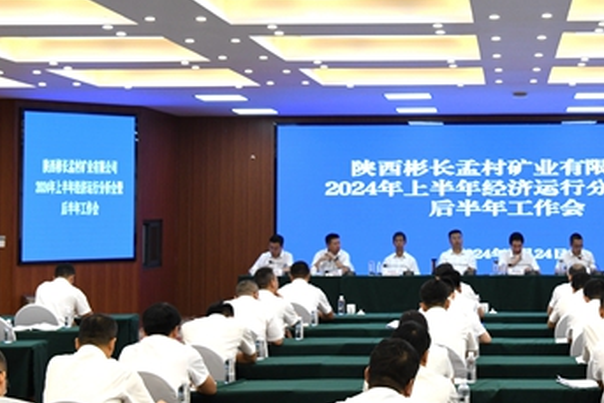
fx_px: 1175
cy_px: 180
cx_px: 516
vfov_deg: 19.5
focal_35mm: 70
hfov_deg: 28.0
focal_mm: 40
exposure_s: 1/160
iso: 1600
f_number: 6.3
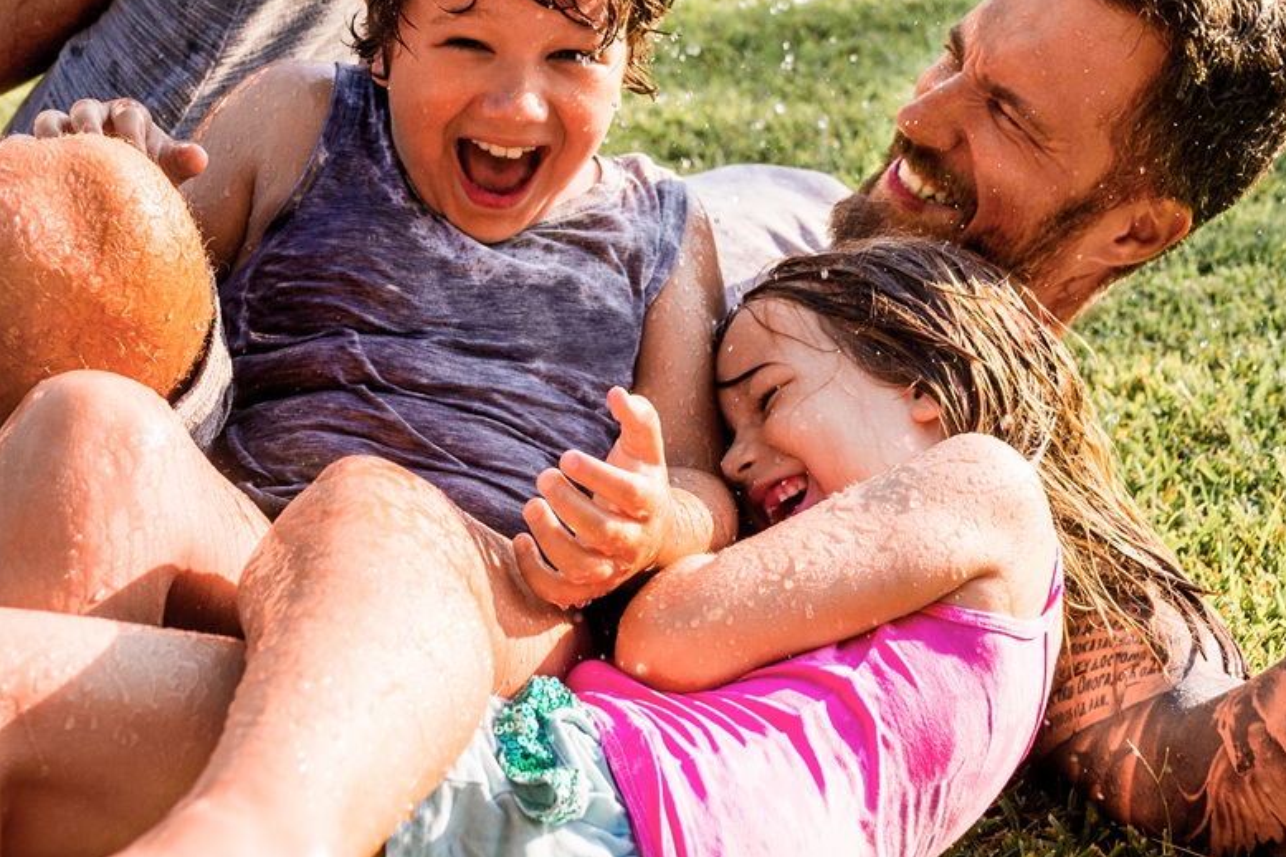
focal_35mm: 72
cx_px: 527
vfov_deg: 18.6
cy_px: 101
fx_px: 2571
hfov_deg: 28.0
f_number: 4.5
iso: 200
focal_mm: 35
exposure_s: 1/1250
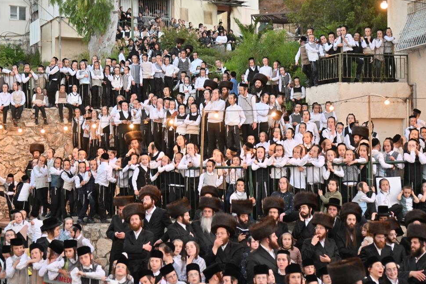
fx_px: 722
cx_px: 211
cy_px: 143
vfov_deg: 22.3
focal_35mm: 61
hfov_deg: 32.9
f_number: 4
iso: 800
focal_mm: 58
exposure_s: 1/160
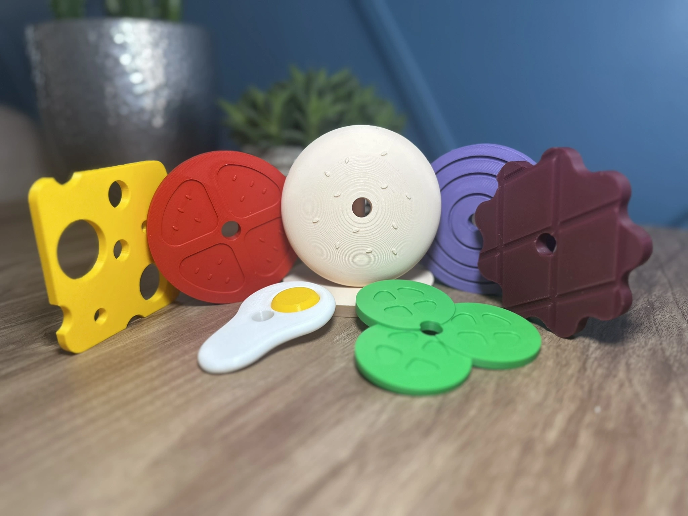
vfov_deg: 56.8
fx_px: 477
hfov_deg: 71.6
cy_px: 258
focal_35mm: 24
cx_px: 344
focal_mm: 6.86
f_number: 1.78
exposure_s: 1/108
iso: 250
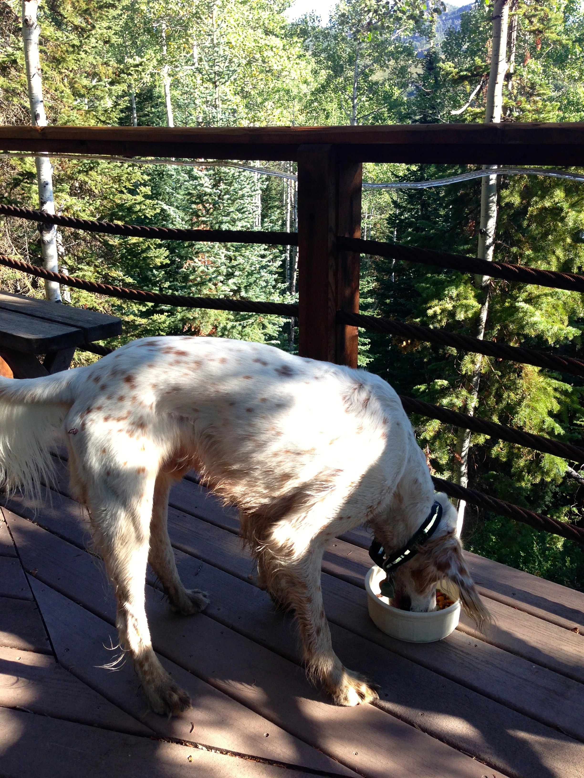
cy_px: 389
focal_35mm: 33
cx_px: 292
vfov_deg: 55.4
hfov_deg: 42.9
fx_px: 742
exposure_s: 1/288
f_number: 2.4
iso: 64
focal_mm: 4.13
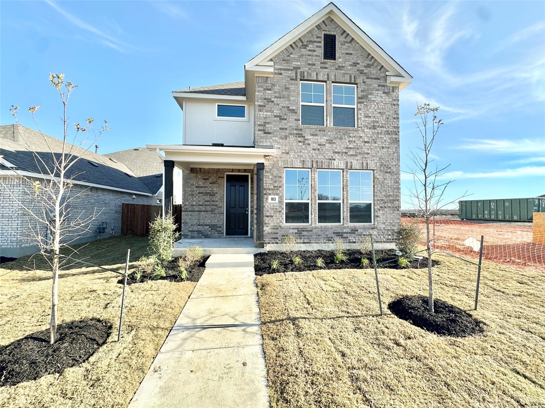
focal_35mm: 14
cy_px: 204
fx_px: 220
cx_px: 272
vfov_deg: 85.7
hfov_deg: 102.1
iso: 40
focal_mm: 2.22
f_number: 2.2
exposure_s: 1/678
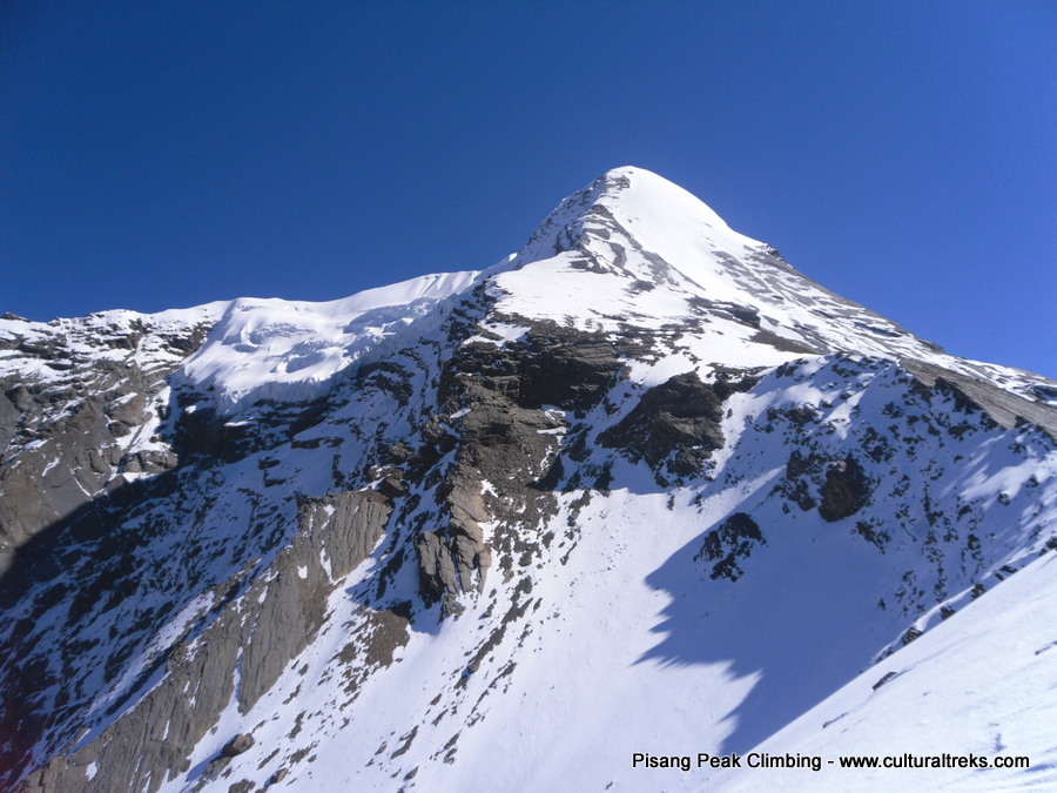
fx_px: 855
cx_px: 528
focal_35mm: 28
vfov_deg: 49.7
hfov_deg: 63.4
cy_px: 396
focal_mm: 5.1
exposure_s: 1/331
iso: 80
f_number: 7.8
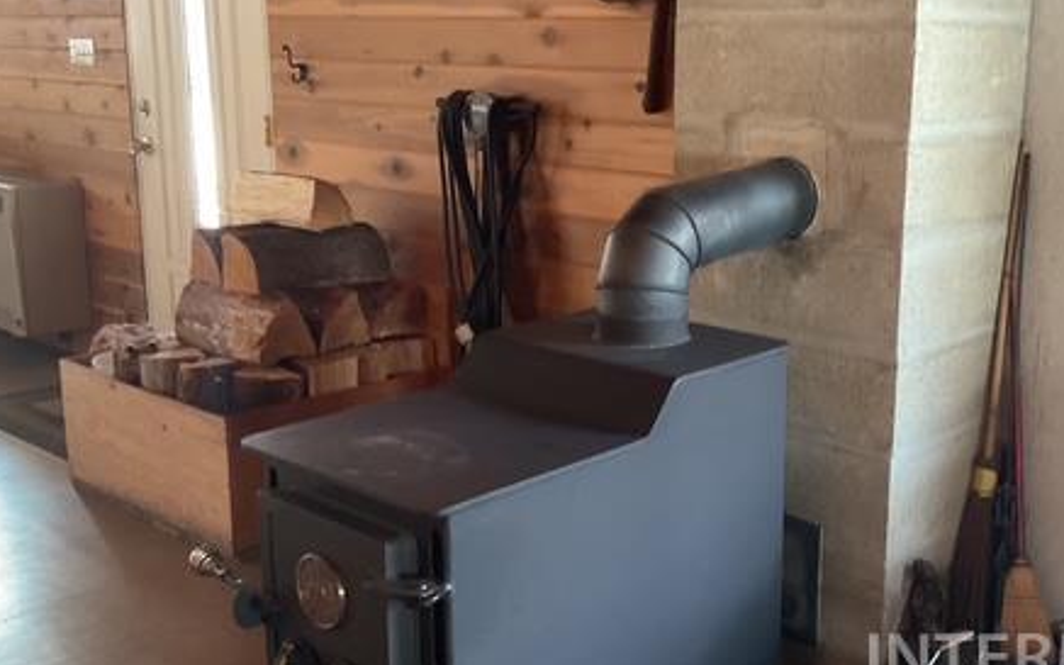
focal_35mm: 45
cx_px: 650
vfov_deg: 28.6
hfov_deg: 44.1
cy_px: 326
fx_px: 1305
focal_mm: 3
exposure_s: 1/40
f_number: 1.8
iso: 200
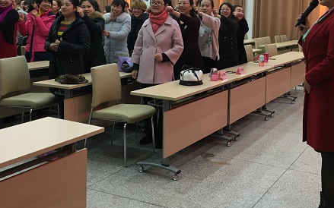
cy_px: 54
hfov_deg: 41.0
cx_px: 193
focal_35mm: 49
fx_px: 446
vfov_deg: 26.0
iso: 64
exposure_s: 1/33
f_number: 2.2
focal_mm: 4.15
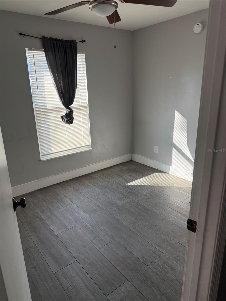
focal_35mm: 24
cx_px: 113
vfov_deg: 71.6
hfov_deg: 56.8
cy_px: 150
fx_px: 209
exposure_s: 1/232
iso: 160
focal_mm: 6.76
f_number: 1.78
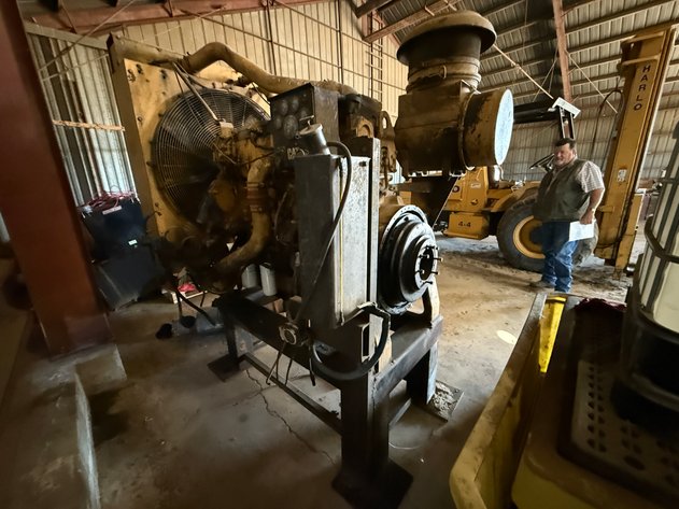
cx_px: 340
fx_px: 275
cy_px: 254
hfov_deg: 102.1
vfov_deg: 85.7
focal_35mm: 14
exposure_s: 1/40
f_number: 2.2
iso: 1250
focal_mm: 2.22
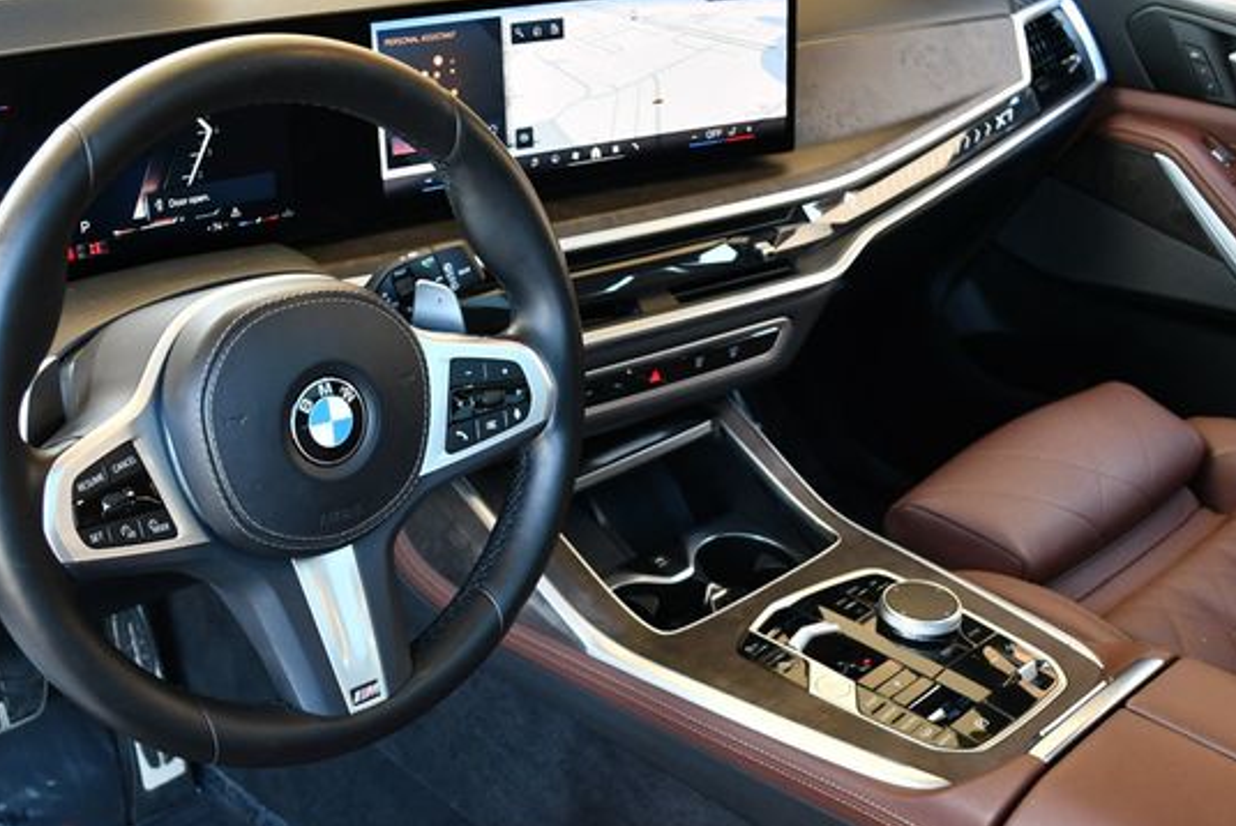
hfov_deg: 45.2
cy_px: 452
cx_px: 505
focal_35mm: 43
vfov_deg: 31.2
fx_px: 1477
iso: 800
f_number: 3.5
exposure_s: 1/125
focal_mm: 18
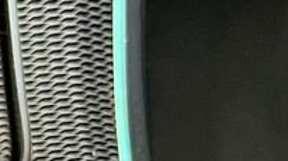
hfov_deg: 11.2
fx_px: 1267
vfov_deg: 6.5
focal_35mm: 166
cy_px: 525
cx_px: -365
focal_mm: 5.7
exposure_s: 1/59
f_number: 1.5
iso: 500
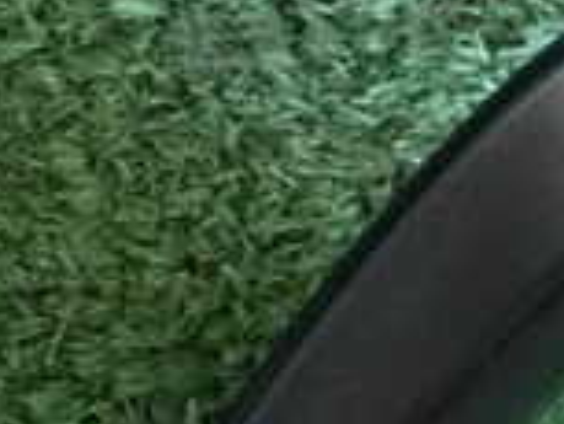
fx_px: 3000
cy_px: 638
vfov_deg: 7.9
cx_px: 1025
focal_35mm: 184
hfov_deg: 10.1
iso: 1600
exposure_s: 1/125
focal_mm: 8.4
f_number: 3.1
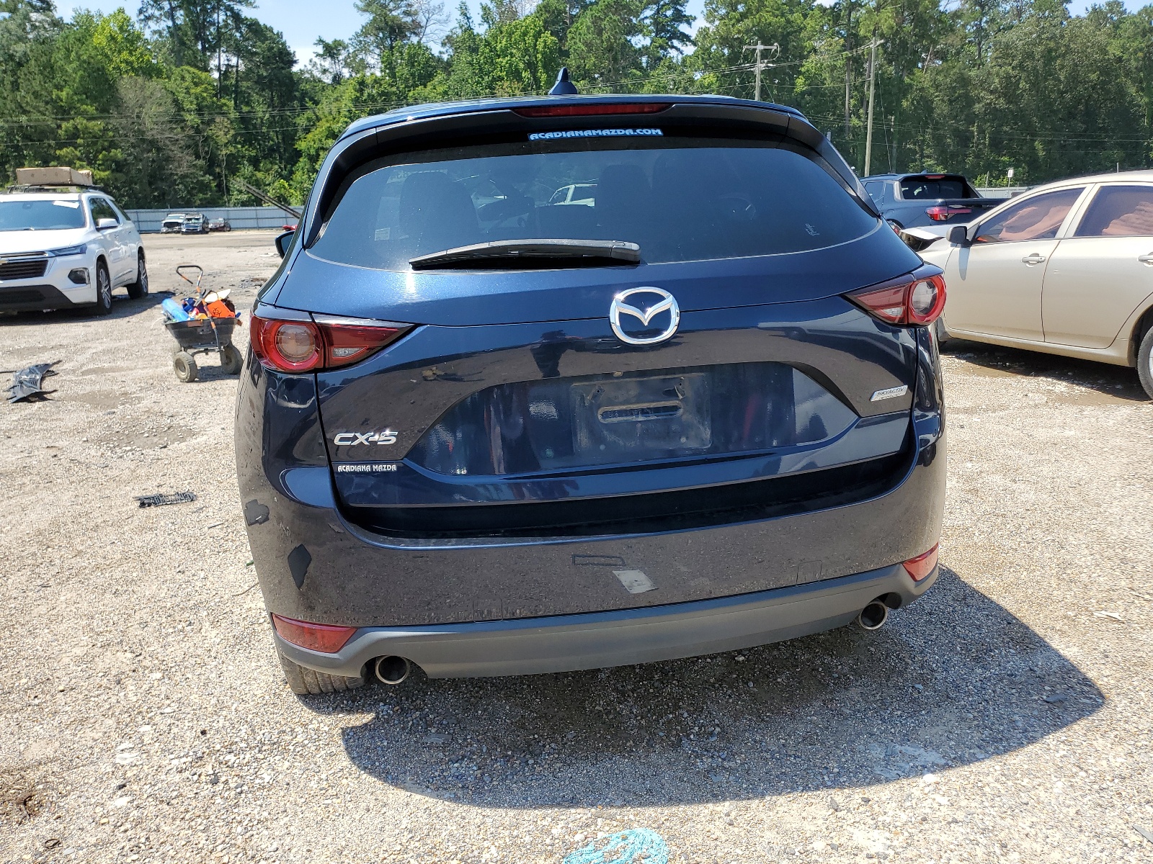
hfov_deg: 67.3
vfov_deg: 53.1
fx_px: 866
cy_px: 432
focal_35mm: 26
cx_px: 576
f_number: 1.5
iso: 50
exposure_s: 1/1667
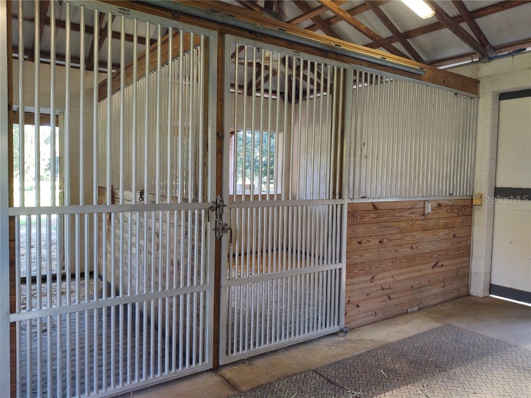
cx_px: 266
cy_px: 199
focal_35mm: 27
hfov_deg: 65.3
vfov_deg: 51.4
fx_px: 414
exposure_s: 1/60
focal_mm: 4.75
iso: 123
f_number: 1.7
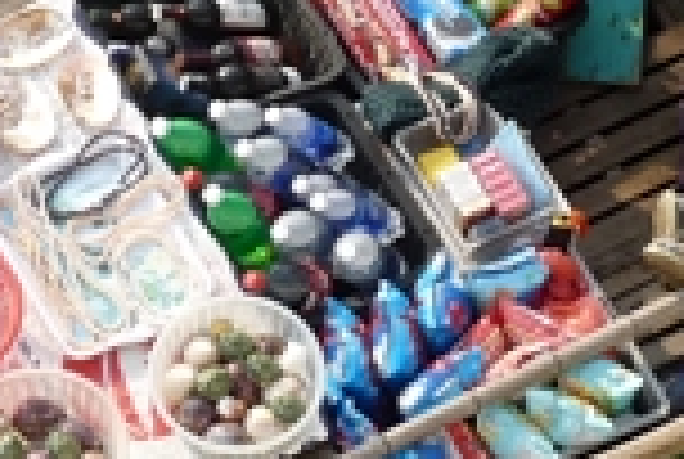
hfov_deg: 13.9
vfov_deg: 9.4
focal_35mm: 147
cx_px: 448
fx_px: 2798
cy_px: 248
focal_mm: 5.1
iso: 100
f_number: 5
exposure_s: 1/250
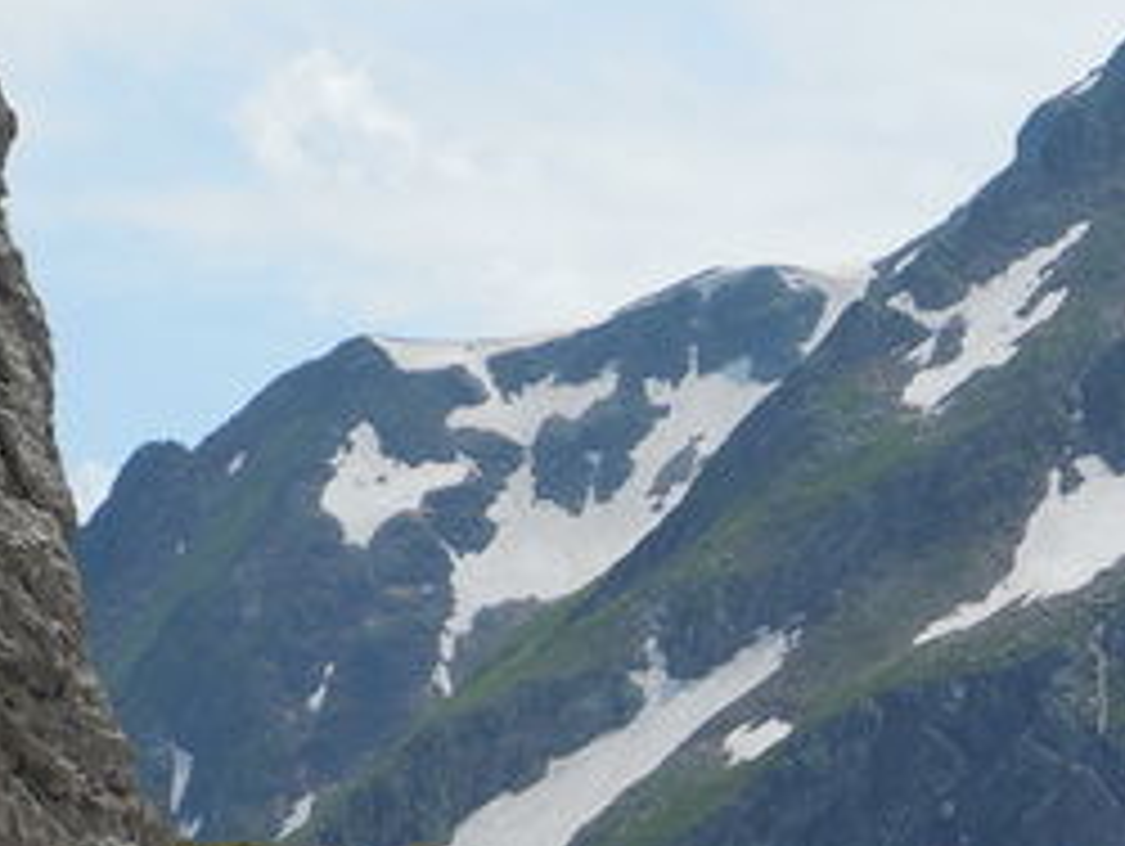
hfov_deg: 5.5
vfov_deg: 4.2
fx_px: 11613
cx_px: 896
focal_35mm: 357
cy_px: 918
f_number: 5.4
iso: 125
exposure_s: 1/800
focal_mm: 26.8
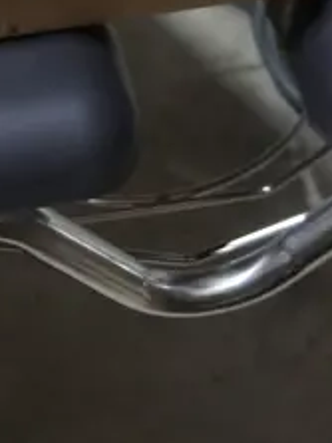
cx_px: 112
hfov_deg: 10.1
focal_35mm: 147
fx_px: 1882
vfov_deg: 12.5
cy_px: -294
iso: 400
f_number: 3.6
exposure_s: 1/60
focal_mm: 16
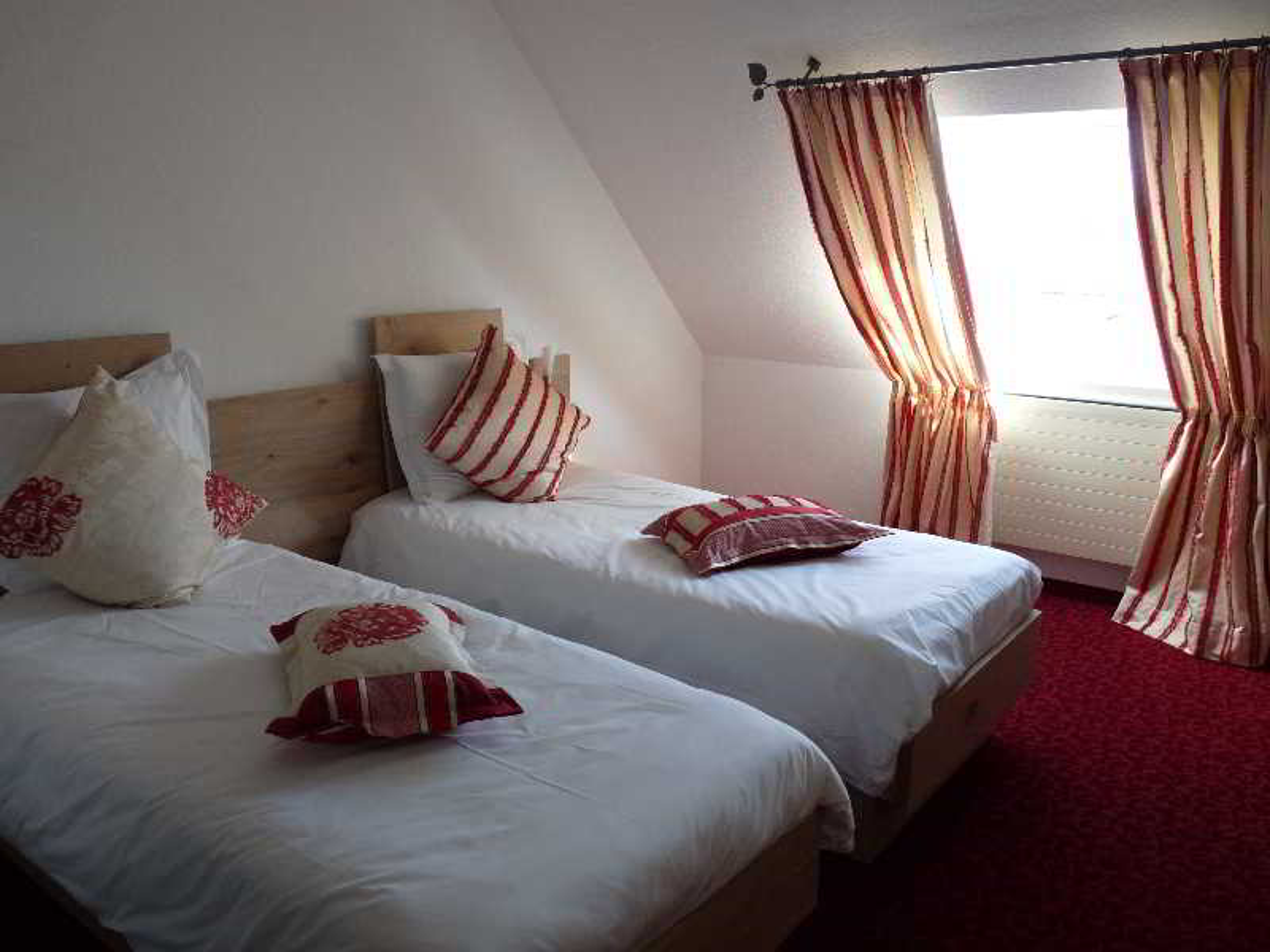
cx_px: 635
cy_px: 476
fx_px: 991
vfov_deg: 51.4
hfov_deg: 65.3
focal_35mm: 27
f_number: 2.8
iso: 100
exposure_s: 1/30
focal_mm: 4.8
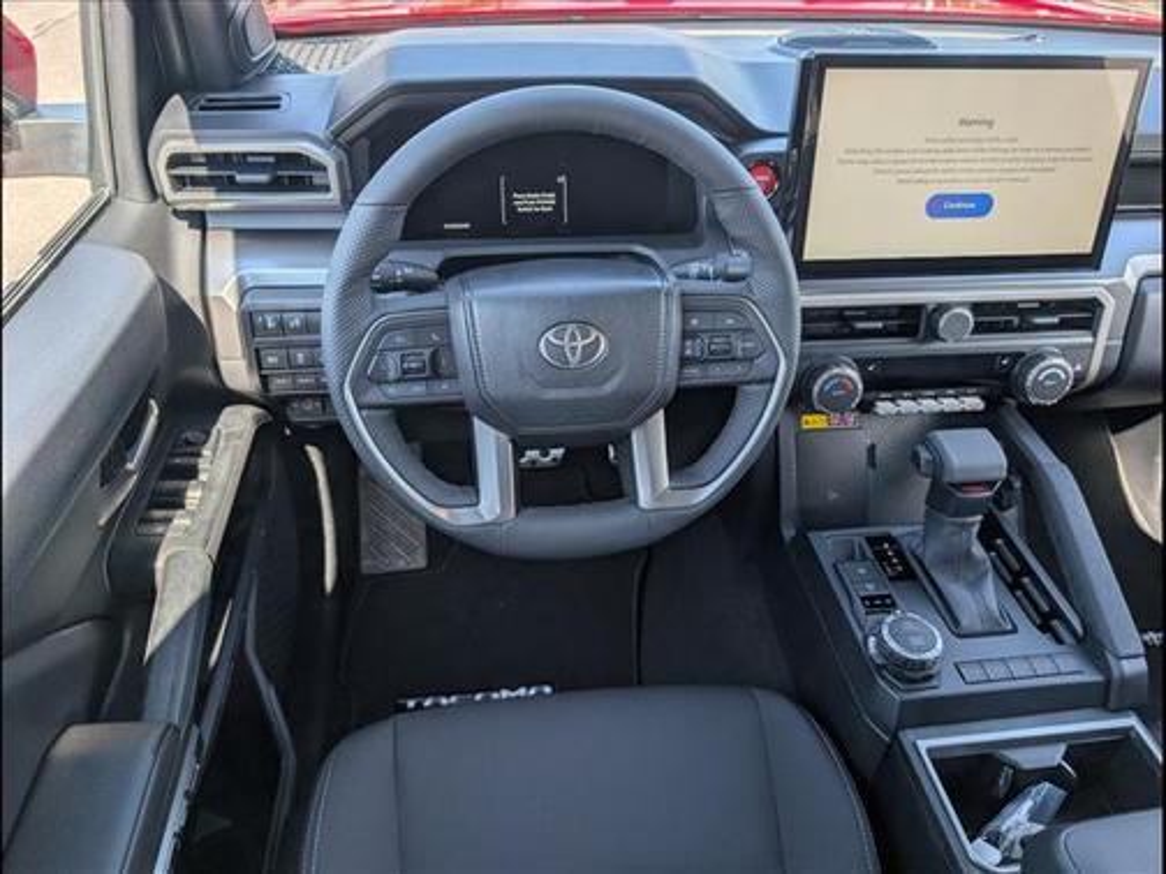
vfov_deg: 56.8
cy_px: 437
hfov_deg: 71.6
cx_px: 583
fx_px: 808
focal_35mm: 24
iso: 19
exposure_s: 1/769
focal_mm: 6.9
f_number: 1.68
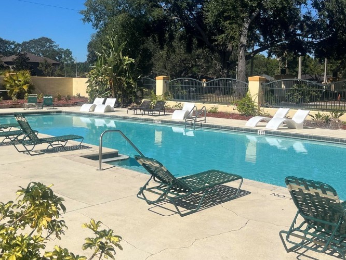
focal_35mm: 40
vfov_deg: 35.9
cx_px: 162
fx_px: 400
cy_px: 125
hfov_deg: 46.8
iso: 50
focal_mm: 5.1
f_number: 1.6
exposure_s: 1/7874
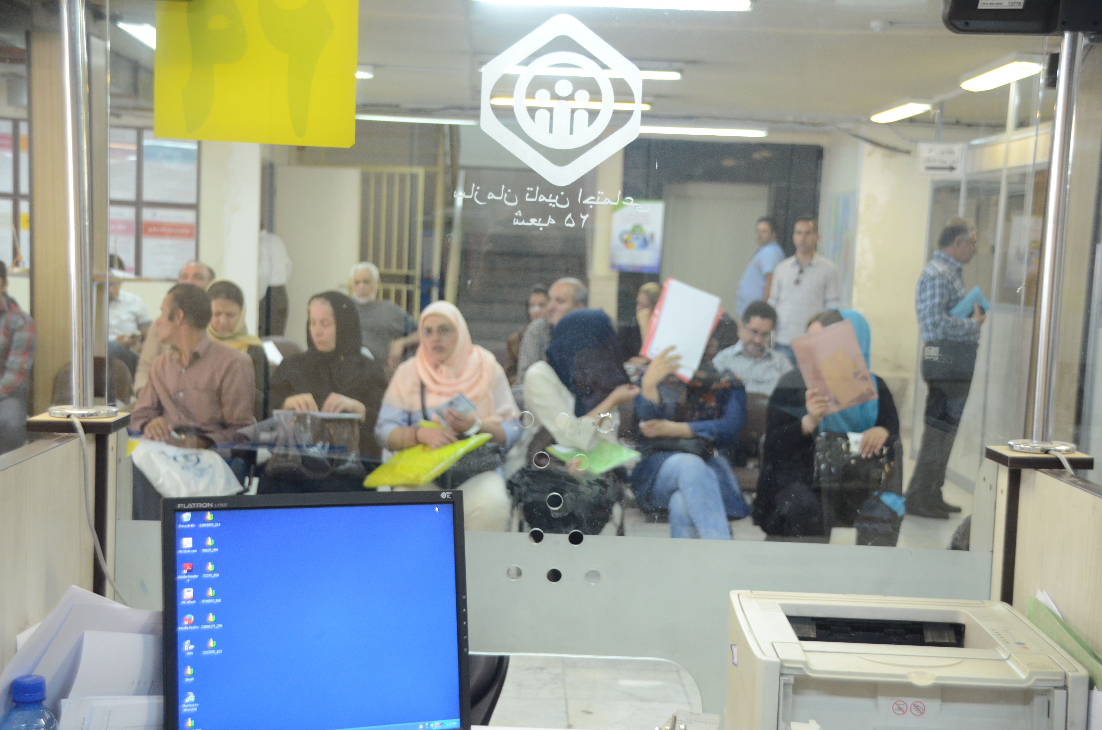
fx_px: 1650
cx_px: 551
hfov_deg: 36.9
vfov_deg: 25.0
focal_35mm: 54
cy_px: 365
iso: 1600
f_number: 4.5
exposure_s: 1/60
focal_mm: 36
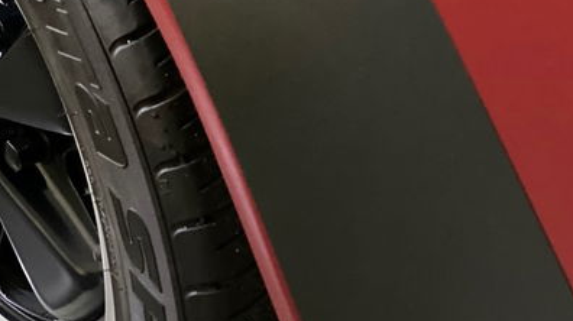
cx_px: 23
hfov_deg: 19.0
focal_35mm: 110
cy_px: -9
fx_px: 1670
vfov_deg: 10.9
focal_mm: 6
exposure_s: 1/16
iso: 400
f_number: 2
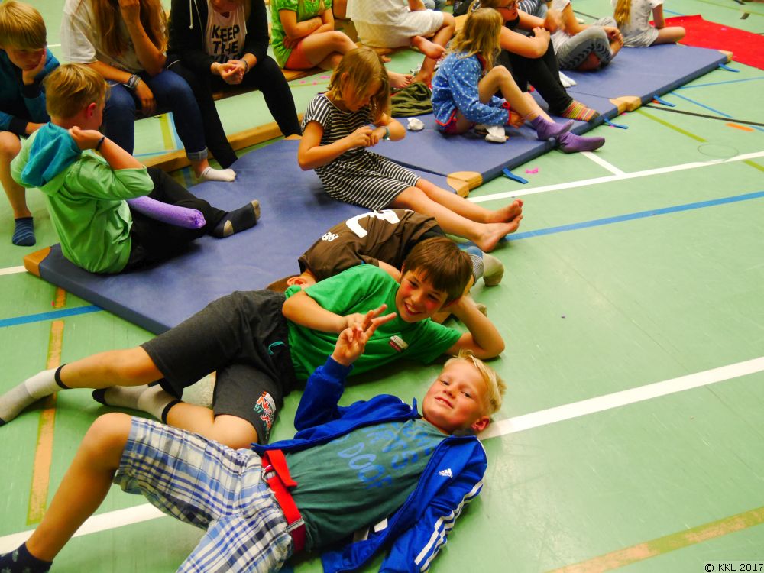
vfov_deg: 41.8
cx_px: 382
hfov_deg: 54.0
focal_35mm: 34
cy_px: 286
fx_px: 750
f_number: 3.7
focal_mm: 17
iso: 2000
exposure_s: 1/60
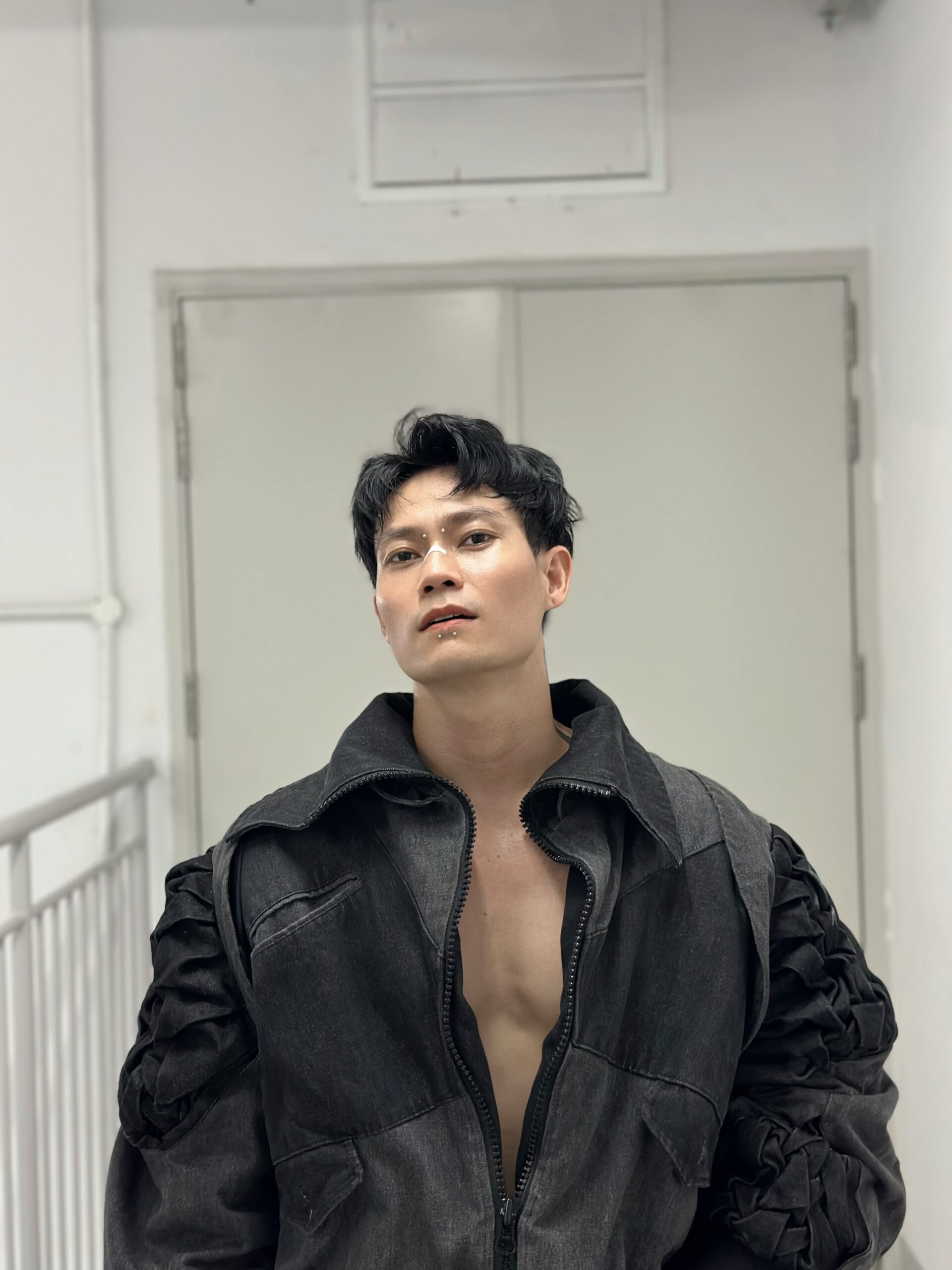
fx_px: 1760
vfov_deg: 39.7
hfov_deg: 30.3
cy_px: 635
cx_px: 476
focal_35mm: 48
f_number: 1.78
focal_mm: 6.86
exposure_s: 1/50
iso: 250
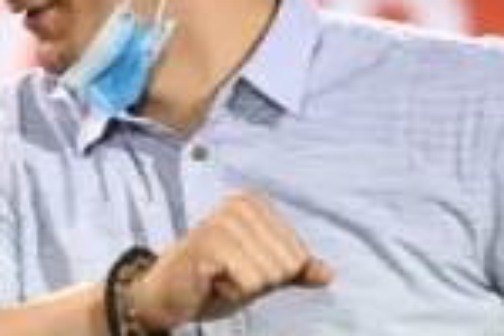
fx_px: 14223
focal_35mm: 1016
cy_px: 220
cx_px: -148
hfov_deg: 2.0
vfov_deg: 1.4
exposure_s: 1/125
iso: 4000
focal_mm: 200
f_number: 2.8
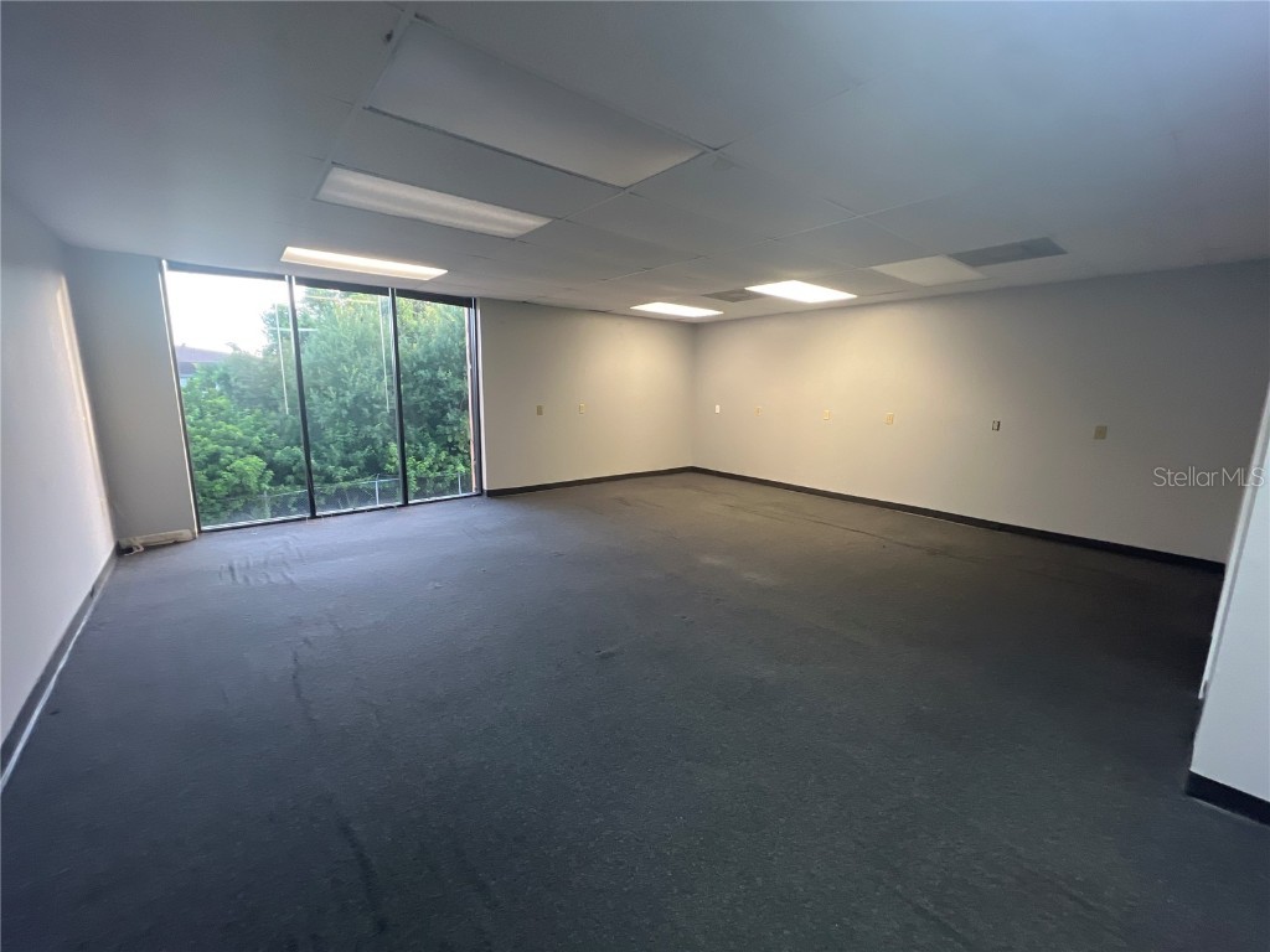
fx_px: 477
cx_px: 635
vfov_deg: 89.9
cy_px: 476
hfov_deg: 106.2
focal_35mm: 13
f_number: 1.8
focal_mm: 1.57
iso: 160
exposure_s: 1/60
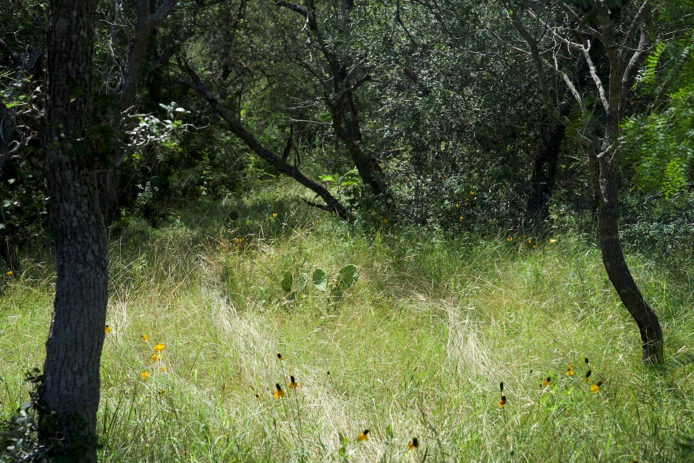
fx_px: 1349
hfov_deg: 28.8
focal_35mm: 70
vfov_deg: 19.5
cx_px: 347
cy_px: 232
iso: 100
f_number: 8
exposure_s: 1/160
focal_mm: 70
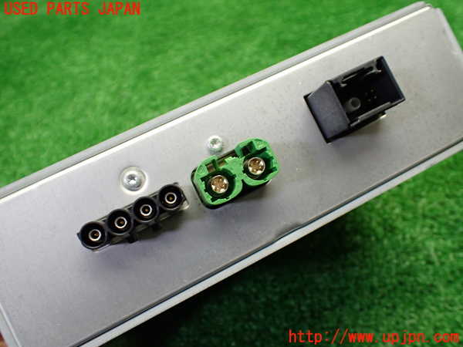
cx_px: 232
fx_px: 401
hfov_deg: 60.0
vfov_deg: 46.8
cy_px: 174
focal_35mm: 30
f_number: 2.3
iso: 500
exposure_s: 1/125
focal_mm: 5.4
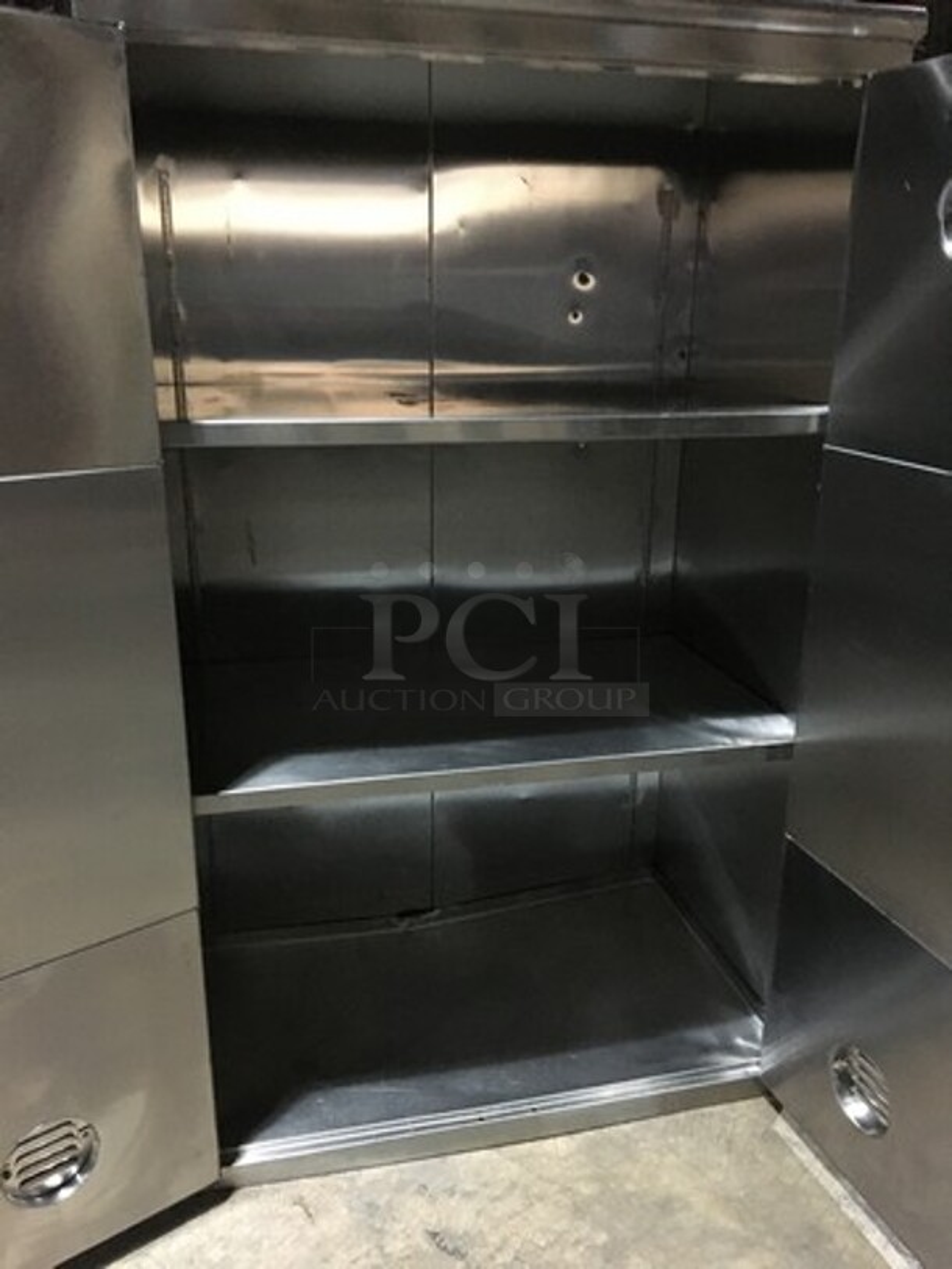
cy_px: 634
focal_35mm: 29
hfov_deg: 48.2
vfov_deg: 61.7
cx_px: 476
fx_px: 1063
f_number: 2.2
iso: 320
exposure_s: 1/15
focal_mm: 4.15
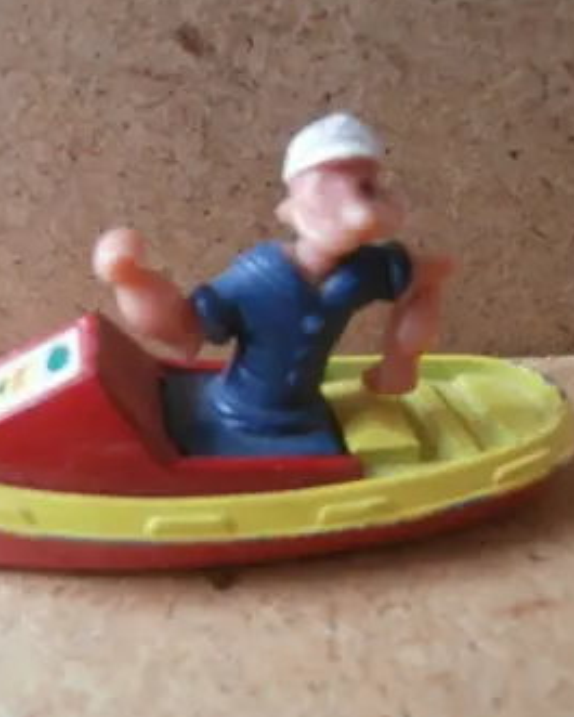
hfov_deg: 42.7
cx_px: 186
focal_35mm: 34
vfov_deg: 52.8
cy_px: 360
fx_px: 722
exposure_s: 1/6
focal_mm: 4.2
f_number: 3
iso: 200
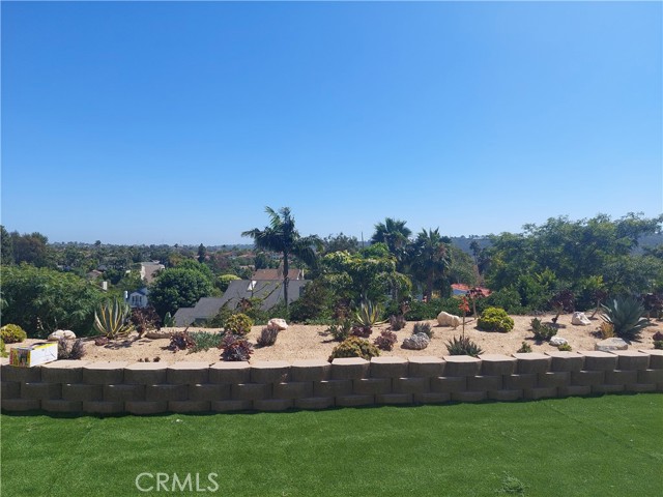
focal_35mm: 24
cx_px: 332
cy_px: 248
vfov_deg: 56.8
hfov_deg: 71.6
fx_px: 460
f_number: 1.8
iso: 40
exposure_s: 1/1905
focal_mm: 5.23
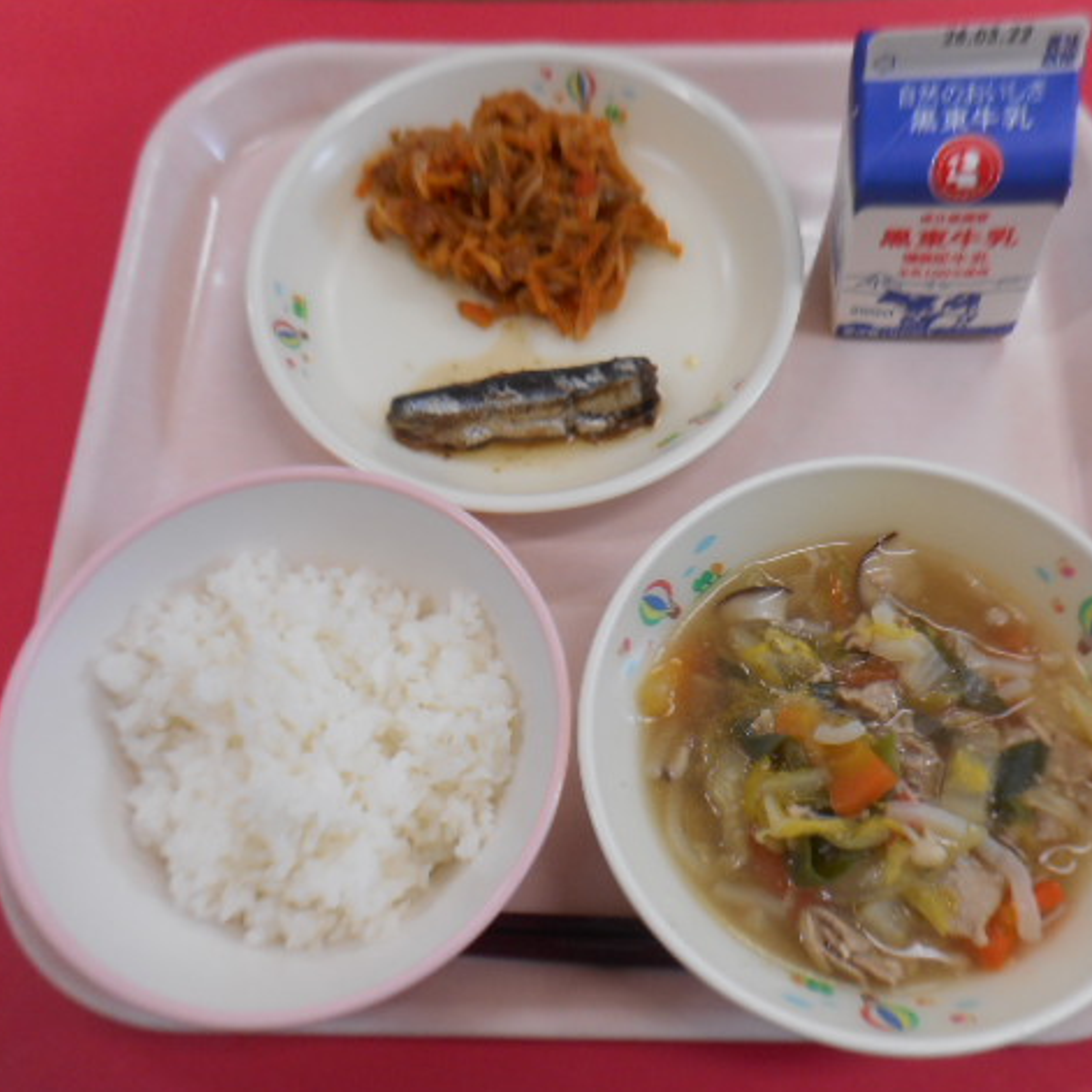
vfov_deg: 54.0
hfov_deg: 53.8
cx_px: 633
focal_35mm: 30
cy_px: 549
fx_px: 1071
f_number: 3.7
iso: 80
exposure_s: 1/30
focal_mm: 4.5
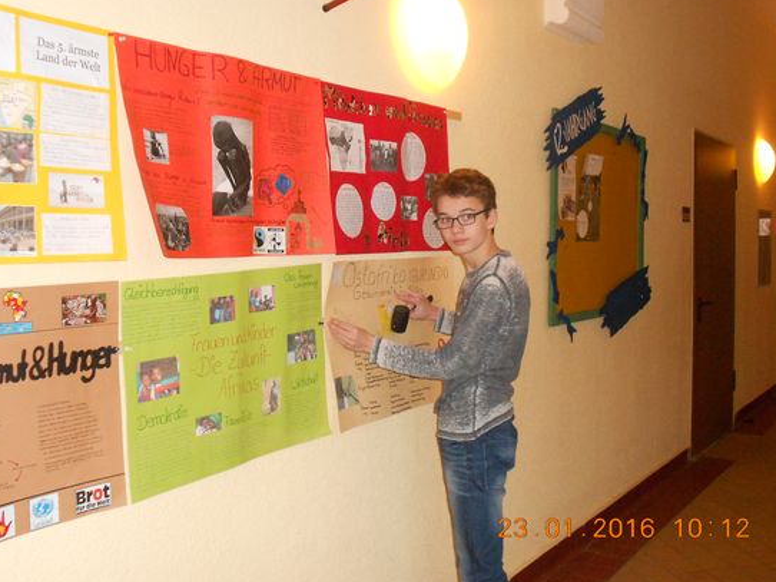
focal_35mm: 38
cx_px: 384
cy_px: 289
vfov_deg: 37.7
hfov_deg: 49.0
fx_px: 851
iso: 500
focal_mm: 6.7
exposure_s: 1/30
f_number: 3.9
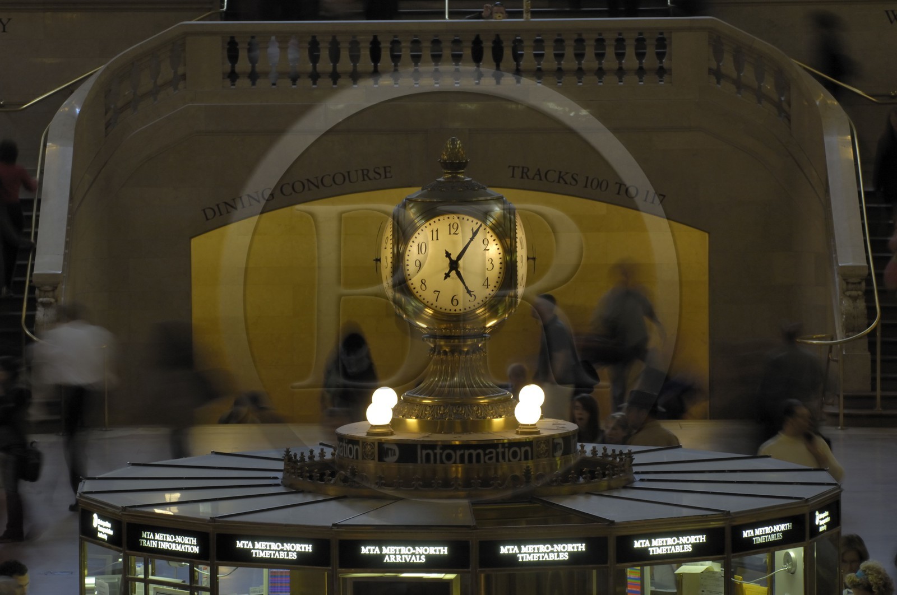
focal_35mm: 225
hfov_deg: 9.2
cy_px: 298
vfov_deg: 6.1
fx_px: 5598
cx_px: 448
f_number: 8
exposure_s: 1/2
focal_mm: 150
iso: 100
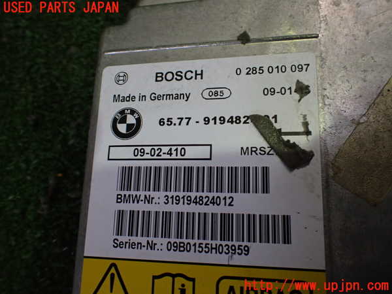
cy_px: 147
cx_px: 196
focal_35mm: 30
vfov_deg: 46.8
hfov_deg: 60.0
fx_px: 340
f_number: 2.3
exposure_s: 1/125
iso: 400
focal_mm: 5.4
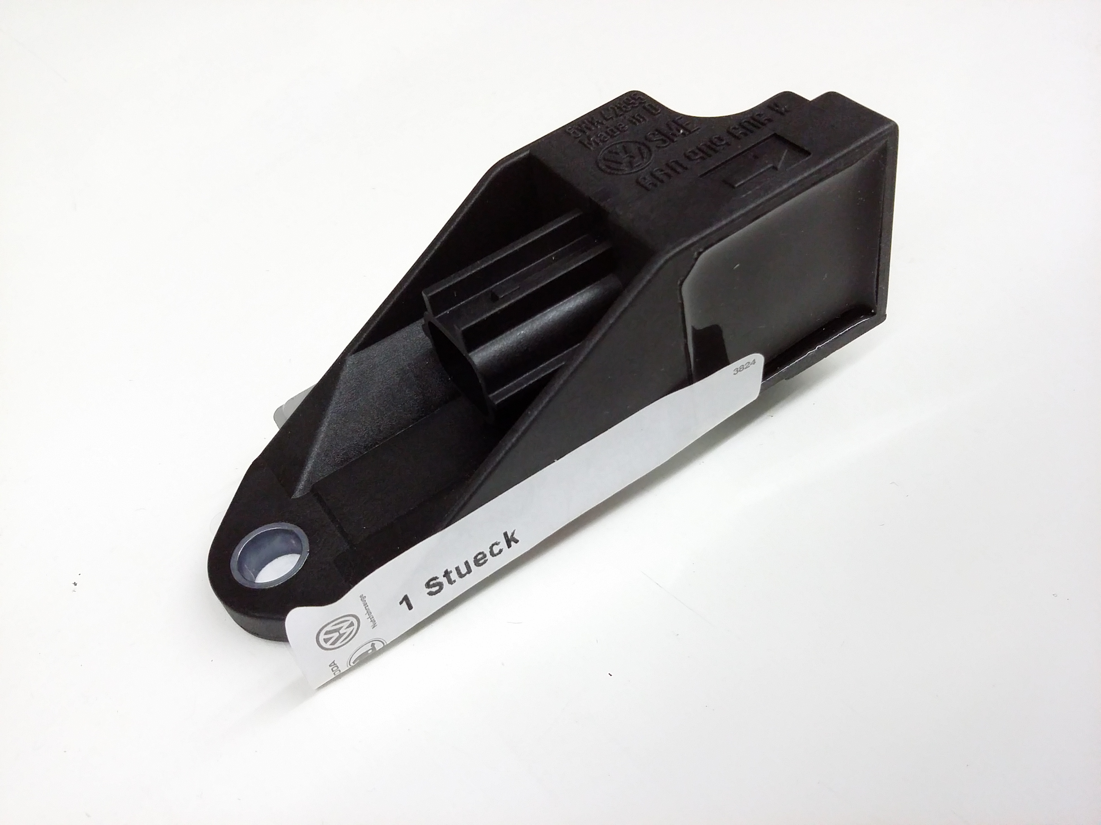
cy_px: 412
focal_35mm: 32
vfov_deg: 44.2
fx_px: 1018
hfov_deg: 56.8
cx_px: 550
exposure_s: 1/15
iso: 200
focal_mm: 3.4
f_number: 2.4
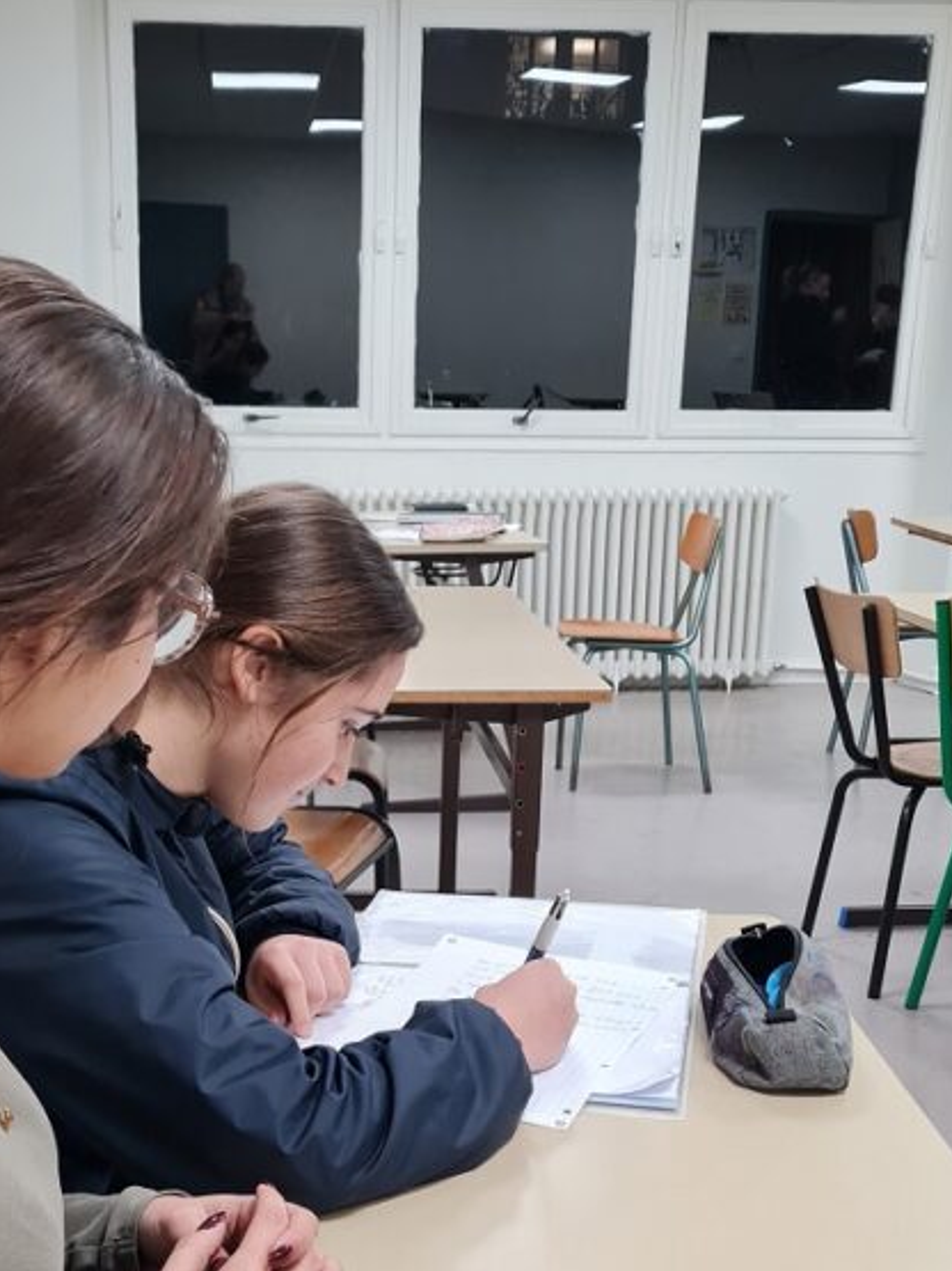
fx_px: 1761
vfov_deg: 38.9
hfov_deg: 30.1
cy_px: 907
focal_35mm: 48
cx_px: 341
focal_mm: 5.4
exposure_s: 1/100
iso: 250
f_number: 1.8
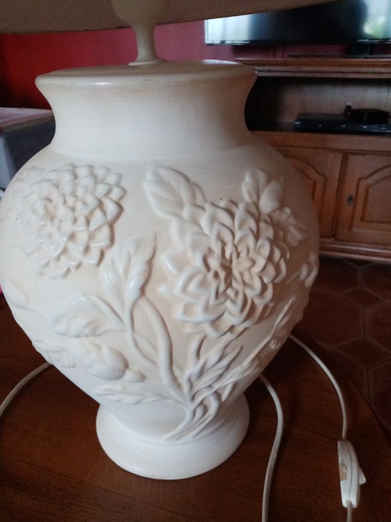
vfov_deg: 67.3
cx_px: 196
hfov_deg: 53.1
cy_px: 261
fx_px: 392
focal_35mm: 26
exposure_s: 1/20
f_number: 1.8
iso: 814
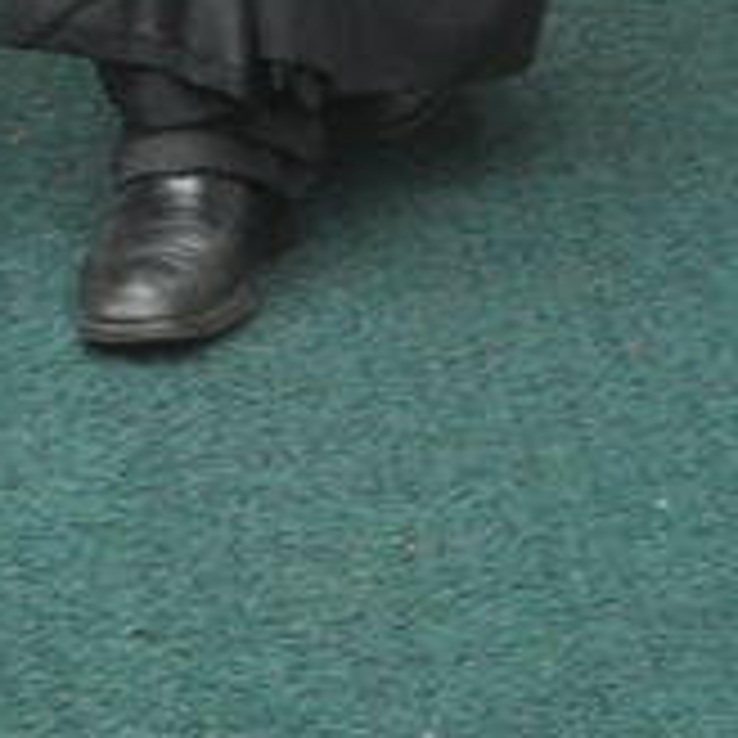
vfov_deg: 4.9
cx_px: -756
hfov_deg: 4.9
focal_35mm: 348
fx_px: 8394
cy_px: -988
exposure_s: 1/60
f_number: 14
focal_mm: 32
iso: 640
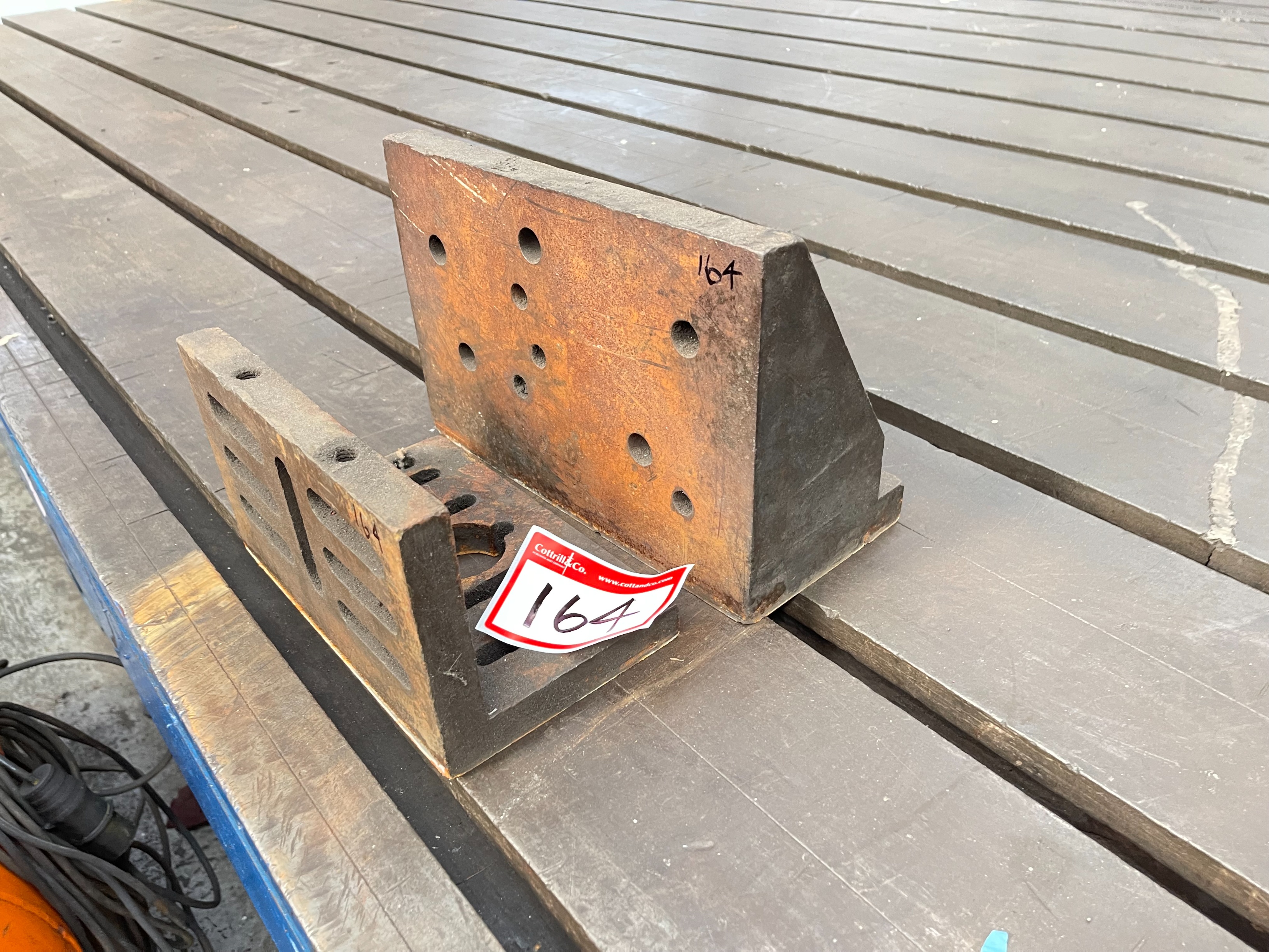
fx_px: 953
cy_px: 476
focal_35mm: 26
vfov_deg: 53.1
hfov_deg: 67.3
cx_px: 634
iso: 250
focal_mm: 5.1
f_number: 1.6
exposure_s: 1/60
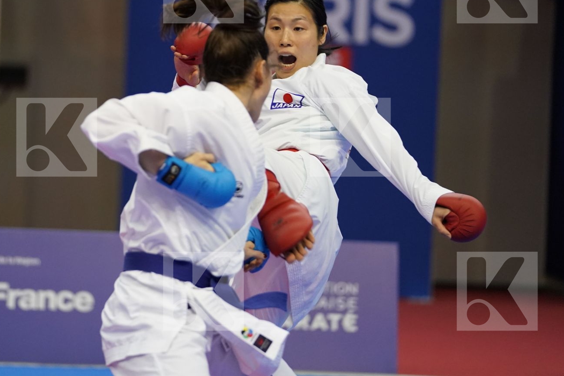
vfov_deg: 6.1
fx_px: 3509
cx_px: 204
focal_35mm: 224
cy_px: 137
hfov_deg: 9.2
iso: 4000
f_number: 2.8
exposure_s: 1/1000
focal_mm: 162
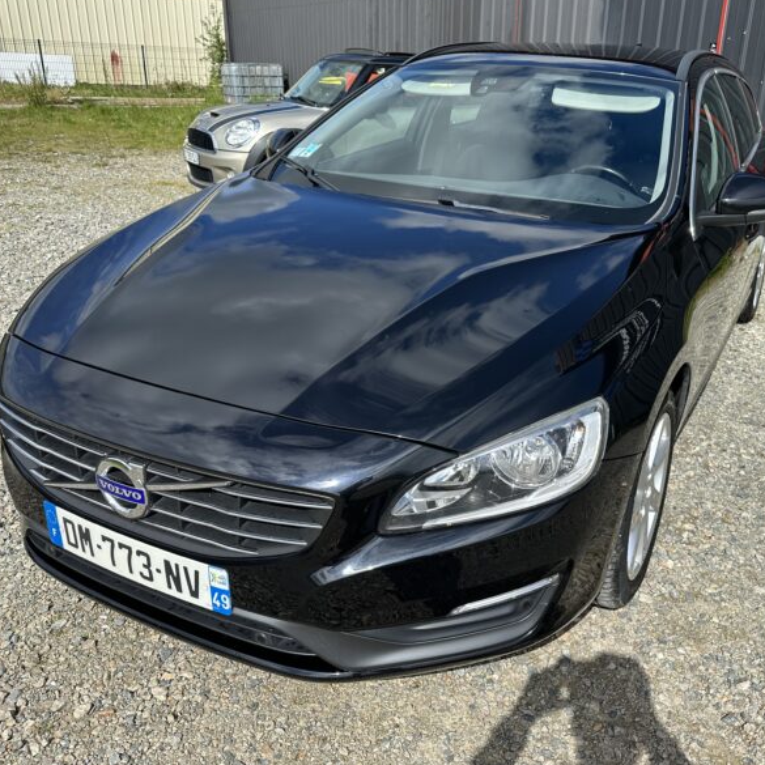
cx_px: 486
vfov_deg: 55.6
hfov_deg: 54.9
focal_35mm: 29
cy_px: 377
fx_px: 725
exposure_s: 1/4184
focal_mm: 6.86
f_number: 1.78
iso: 80
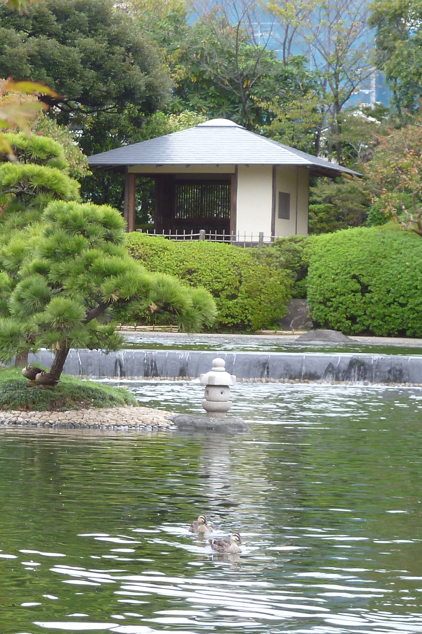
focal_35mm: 154
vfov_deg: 13.3
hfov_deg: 8.7
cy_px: 276
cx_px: -181
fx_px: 2707
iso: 100
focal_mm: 12.4
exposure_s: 1/80
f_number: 4.2
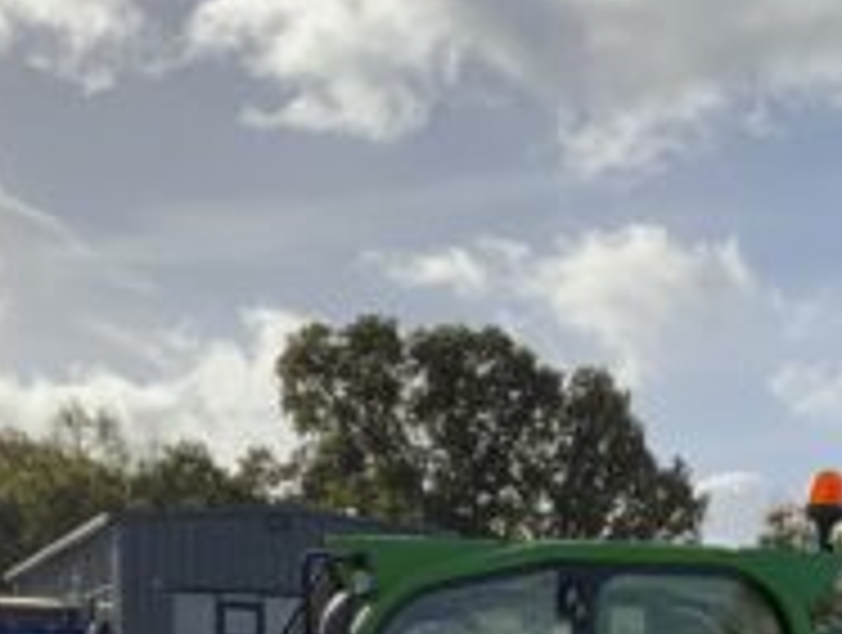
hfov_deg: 19.7
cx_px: 594
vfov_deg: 14.1
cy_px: 935
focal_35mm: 99
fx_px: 2413
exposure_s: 1/3322
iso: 20
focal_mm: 3
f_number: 1.8
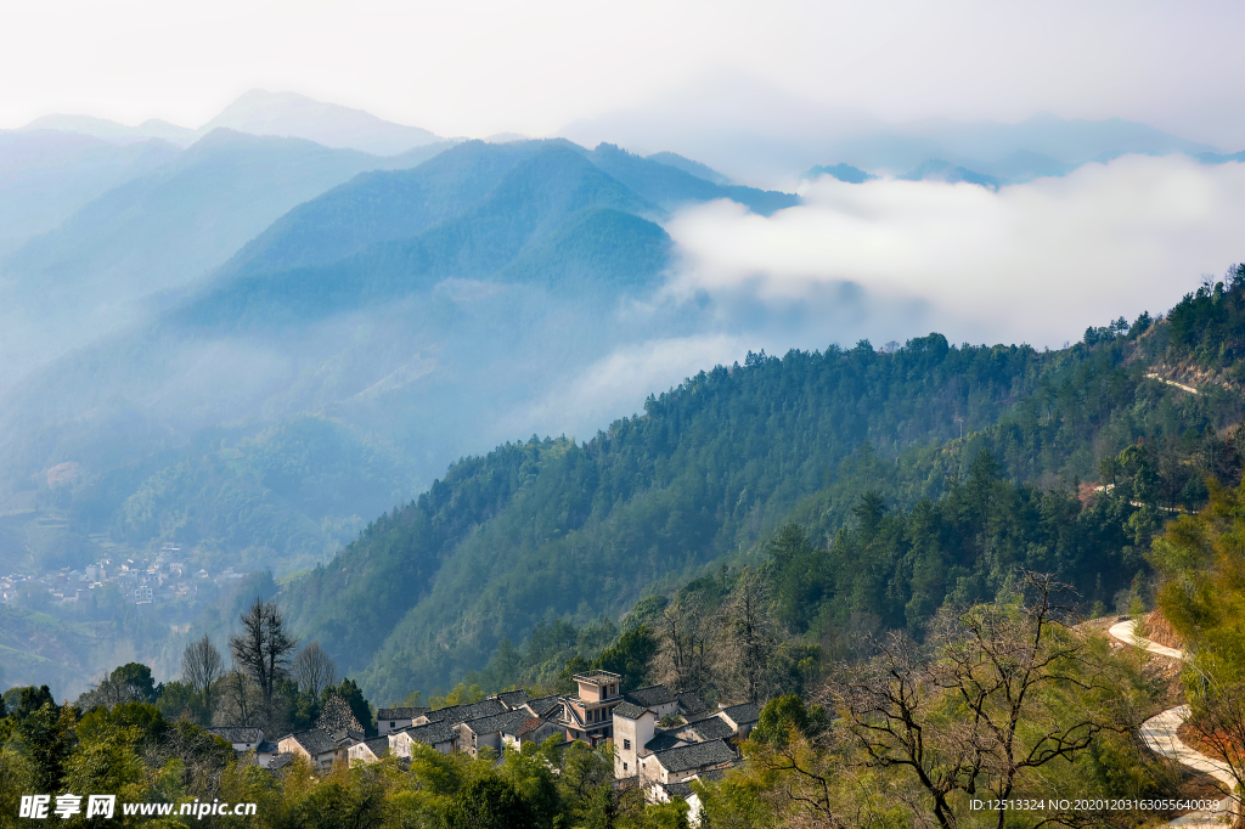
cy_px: 414
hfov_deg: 35.7
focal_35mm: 56
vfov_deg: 24.2
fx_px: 1936
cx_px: 622
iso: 100
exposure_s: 1/60
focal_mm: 56
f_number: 11
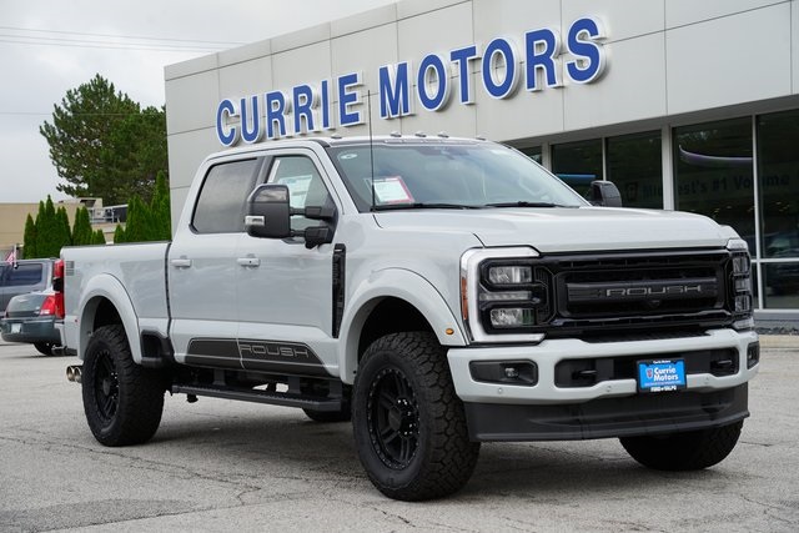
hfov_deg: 28.4
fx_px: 1576
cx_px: 400
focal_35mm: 71
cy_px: 266
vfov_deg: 19.2
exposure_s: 1/100
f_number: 9
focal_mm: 71
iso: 100
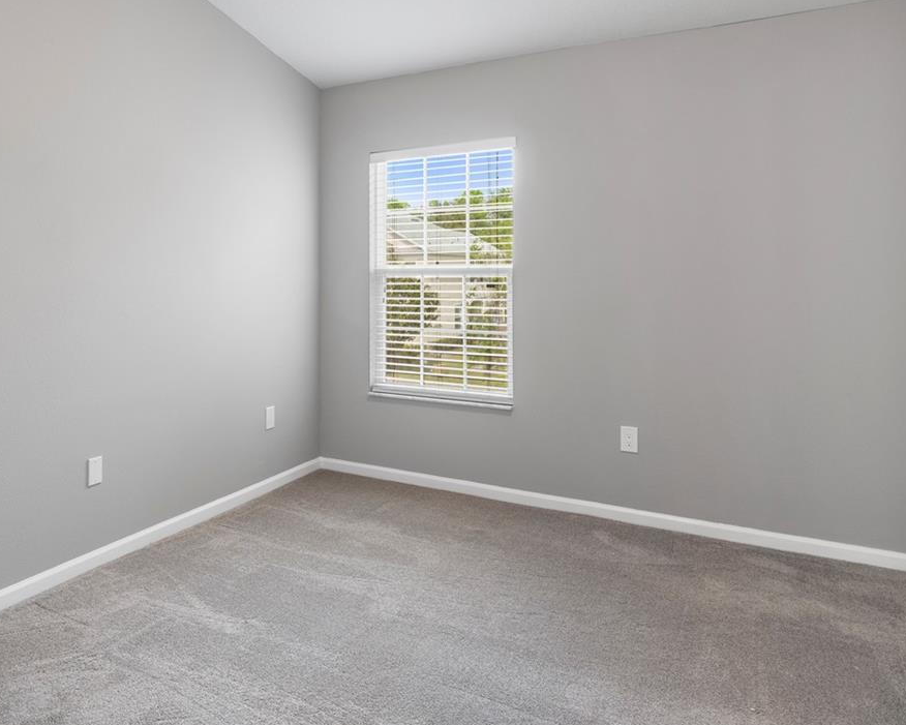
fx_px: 644
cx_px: 316
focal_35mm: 24
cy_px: 282
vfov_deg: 58.2
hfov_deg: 68.7
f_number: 8
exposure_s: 1/2
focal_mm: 14
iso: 250
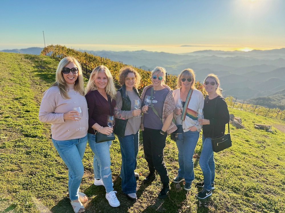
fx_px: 198
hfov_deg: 71.6
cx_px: 142
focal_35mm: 24
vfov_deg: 56.8
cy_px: 106
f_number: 1.78
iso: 125
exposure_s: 1/4405
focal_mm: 6.76
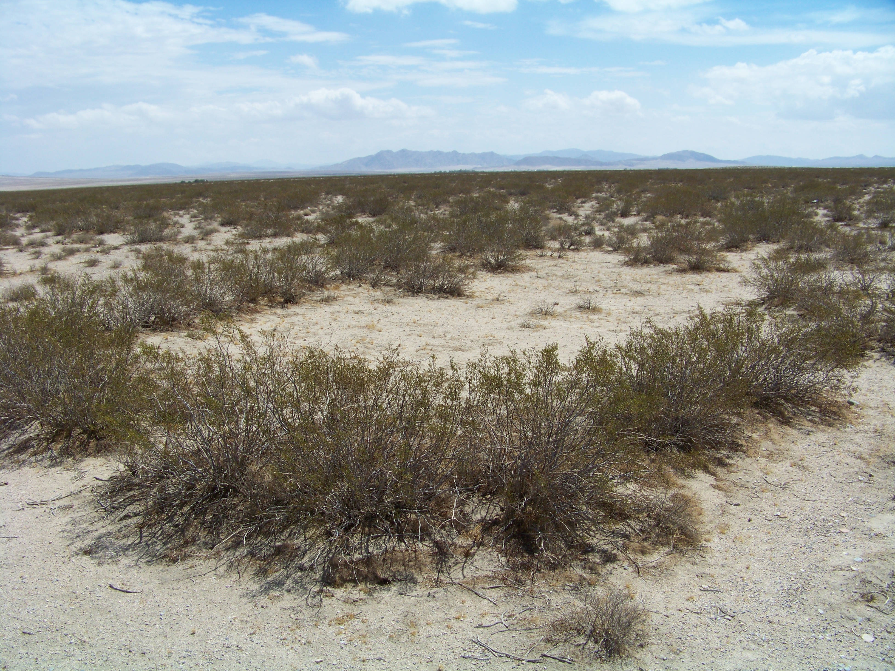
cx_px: 448
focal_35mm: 36
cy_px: 336
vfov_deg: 39.7
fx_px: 931
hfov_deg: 51.4
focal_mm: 5.85
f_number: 4
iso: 71
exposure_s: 1/1000
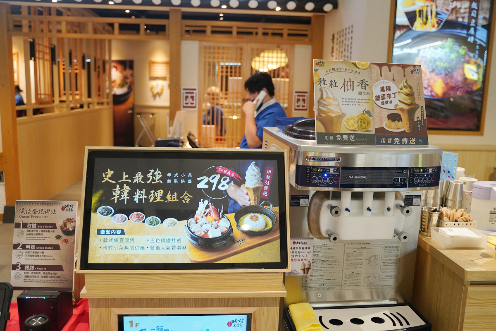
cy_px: 166
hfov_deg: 58.7
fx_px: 441
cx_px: 248
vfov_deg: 41.1
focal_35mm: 32
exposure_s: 1/160
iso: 1600
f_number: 2.8
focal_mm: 32
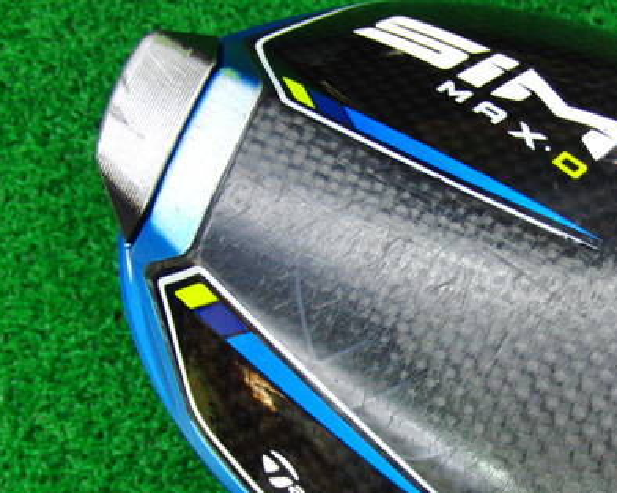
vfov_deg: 25.5
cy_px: 365
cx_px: 490
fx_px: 1077
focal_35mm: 59
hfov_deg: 31.2
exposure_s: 1/40
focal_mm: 6.42
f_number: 3.6
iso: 400
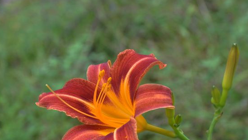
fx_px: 684
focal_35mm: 104
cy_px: 87
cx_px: 125
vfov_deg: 11.6
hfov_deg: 20.6
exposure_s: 1/250
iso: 640
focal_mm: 52
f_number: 8
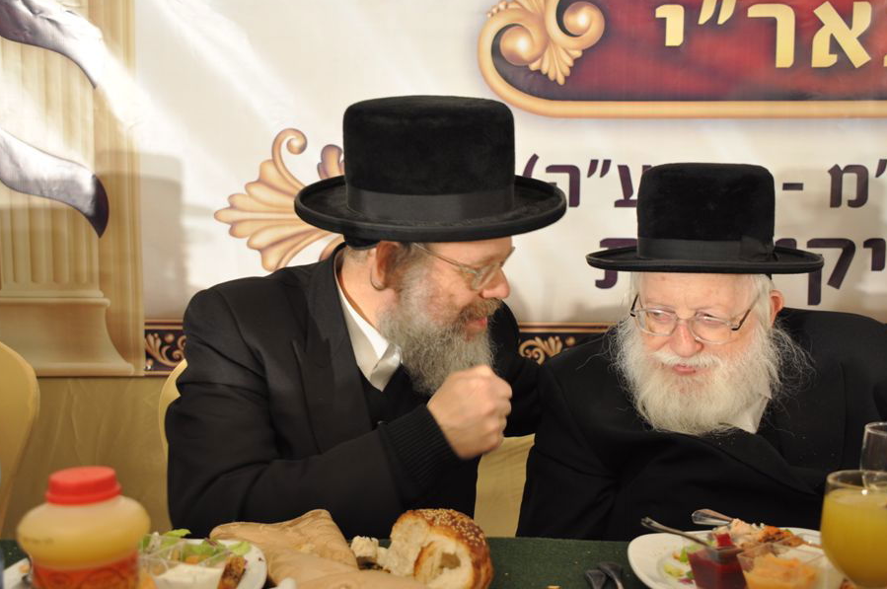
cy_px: 325
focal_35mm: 41
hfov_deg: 47.5
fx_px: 1009
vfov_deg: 32.5
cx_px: 443
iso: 320
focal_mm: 24
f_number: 3.8
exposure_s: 1/40
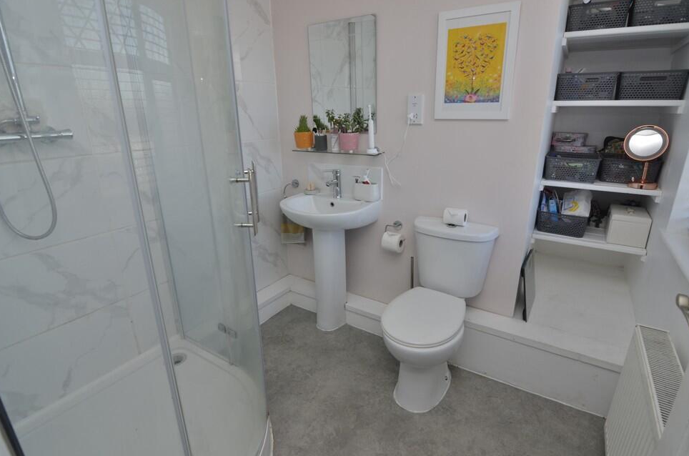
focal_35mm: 18
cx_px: 361
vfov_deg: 68.5
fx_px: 335
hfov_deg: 91.6
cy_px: 224
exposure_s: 1/200
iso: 400
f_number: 5.6
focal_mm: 11
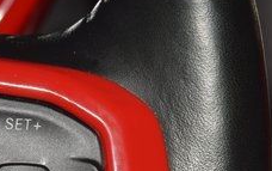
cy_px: 182
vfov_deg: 4.4
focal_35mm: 300
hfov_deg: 7.0
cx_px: -37
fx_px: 2226
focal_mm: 70
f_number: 8
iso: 100
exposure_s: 1/125
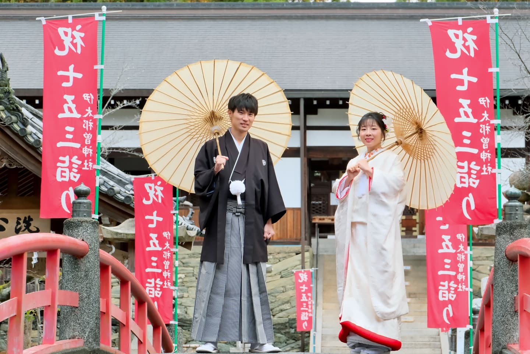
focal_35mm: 105
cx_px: 265
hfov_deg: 19.5
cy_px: 177
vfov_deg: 13.0
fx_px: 1546
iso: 1600
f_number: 6.3
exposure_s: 1/320
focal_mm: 70
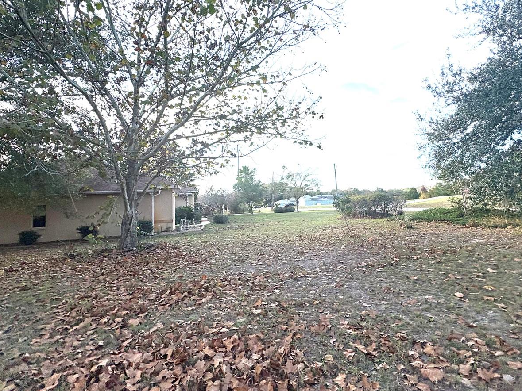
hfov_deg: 84.6
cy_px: 174
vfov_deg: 68.5
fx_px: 286
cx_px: 273
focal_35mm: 19
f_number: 2.2
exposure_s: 1/1600
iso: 50
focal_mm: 2.22
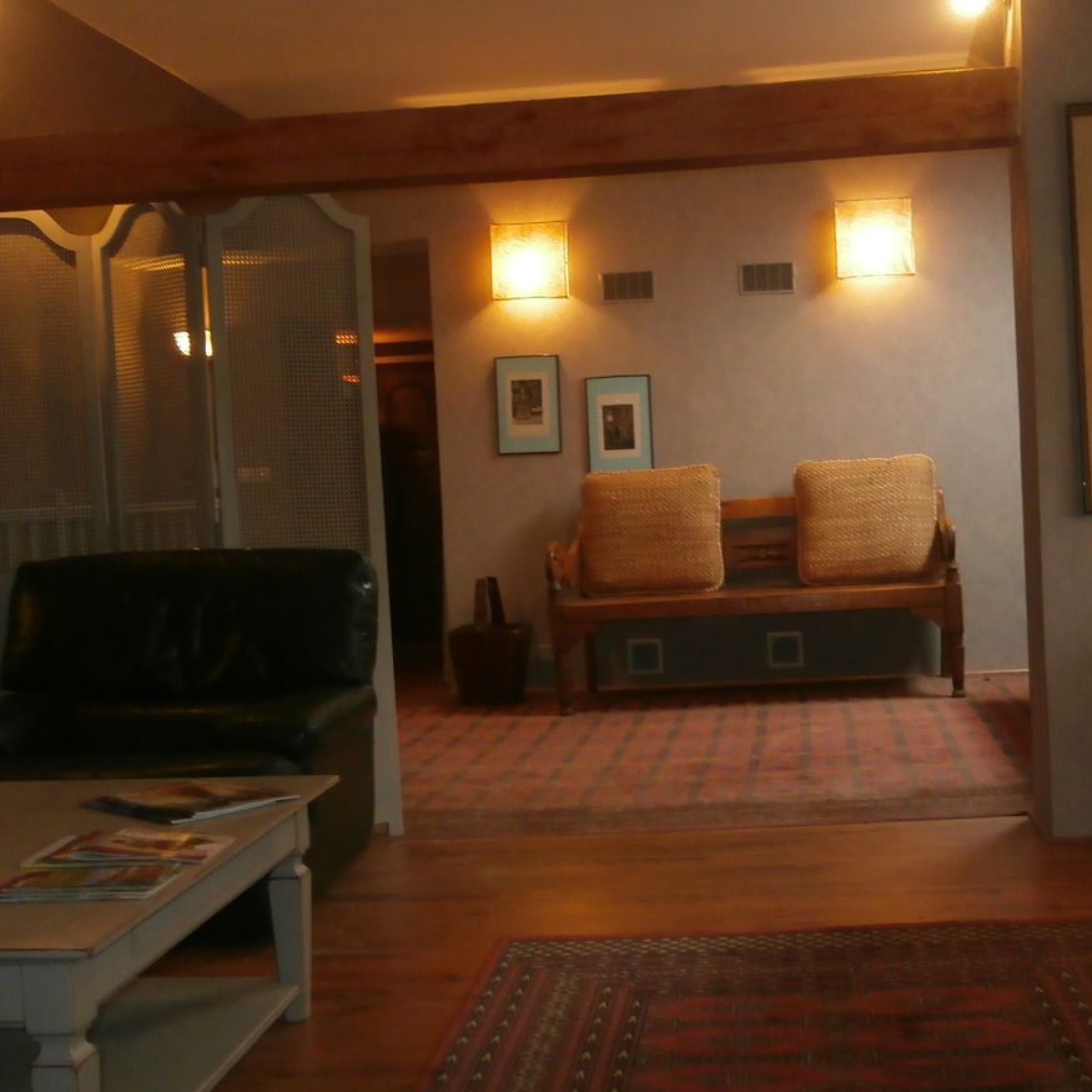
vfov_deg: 40.0
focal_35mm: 42
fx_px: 1499
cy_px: 548
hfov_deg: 39.9
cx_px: 639
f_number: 2.8
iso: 200
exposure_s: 1/30
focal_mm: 4.7
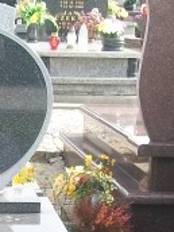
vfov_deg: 14.4
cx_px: -92
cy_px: 245
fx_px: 898
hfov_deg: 10.7
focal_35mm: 134
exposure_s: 1/320
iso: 80
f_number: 2.7
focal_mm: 6
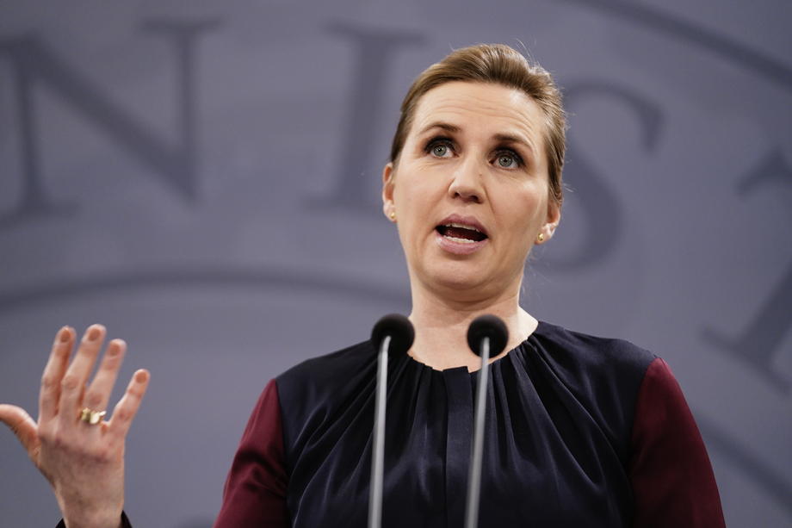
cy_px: 264
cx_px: 396
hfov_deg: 14.4
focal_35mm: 143
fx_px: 3145
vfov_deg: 9.6
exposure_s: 1/320
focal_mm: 143
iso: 2000
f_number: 2.8
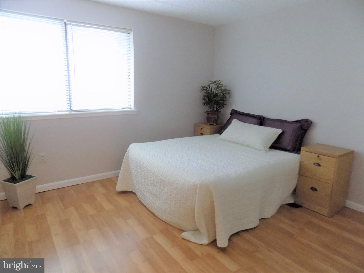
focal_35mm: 23
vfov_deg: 58.9
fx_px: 242
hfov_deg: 73.9
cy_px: 136
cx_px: 182
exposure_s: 1/10
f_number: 3.1
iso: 400
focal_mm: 4
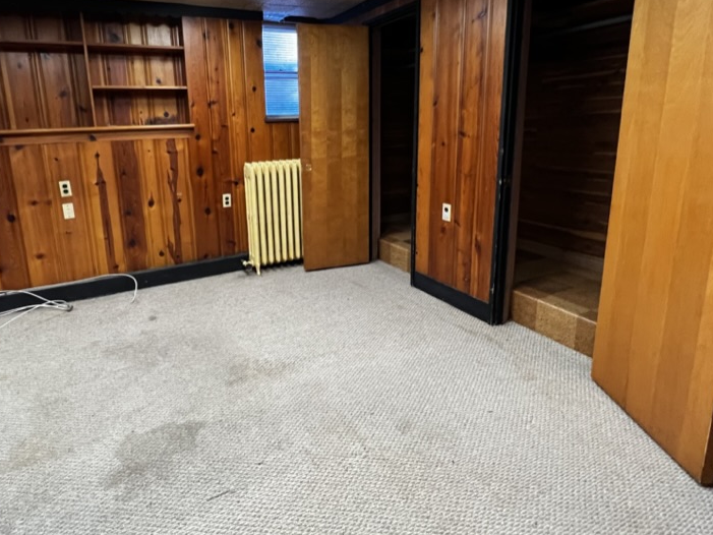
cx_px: 294
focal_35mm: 19
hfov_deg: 83.9
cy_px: 207
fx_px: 391
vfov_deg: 67.8
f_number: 1.8
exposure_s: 1/60
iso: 500
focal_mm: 1.57
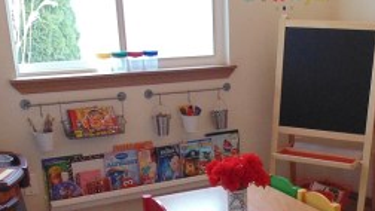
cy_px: 260
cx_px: 277
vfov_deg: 19.7
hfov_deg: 35.8
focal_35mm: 57
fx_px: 567
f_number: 3.1
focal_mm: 4
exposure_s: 1/30
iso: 320
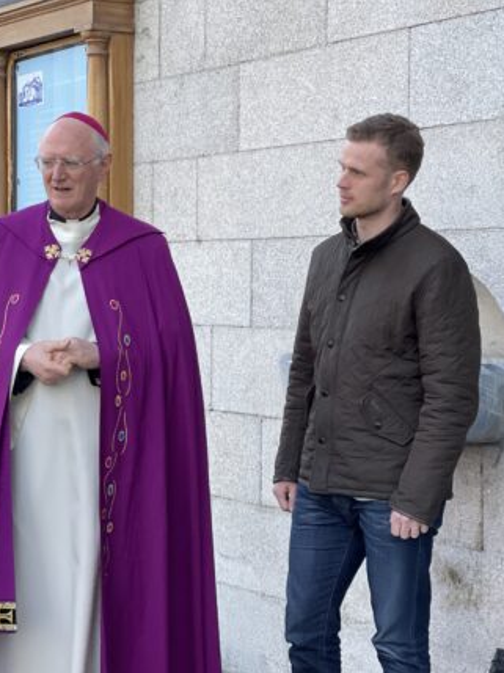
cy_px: 337
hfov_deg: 17.0
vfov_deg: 22.8
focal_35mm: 86
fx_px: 1672
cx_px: 89
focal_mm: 7.5
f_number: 2.2
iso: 125
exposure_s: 1/121
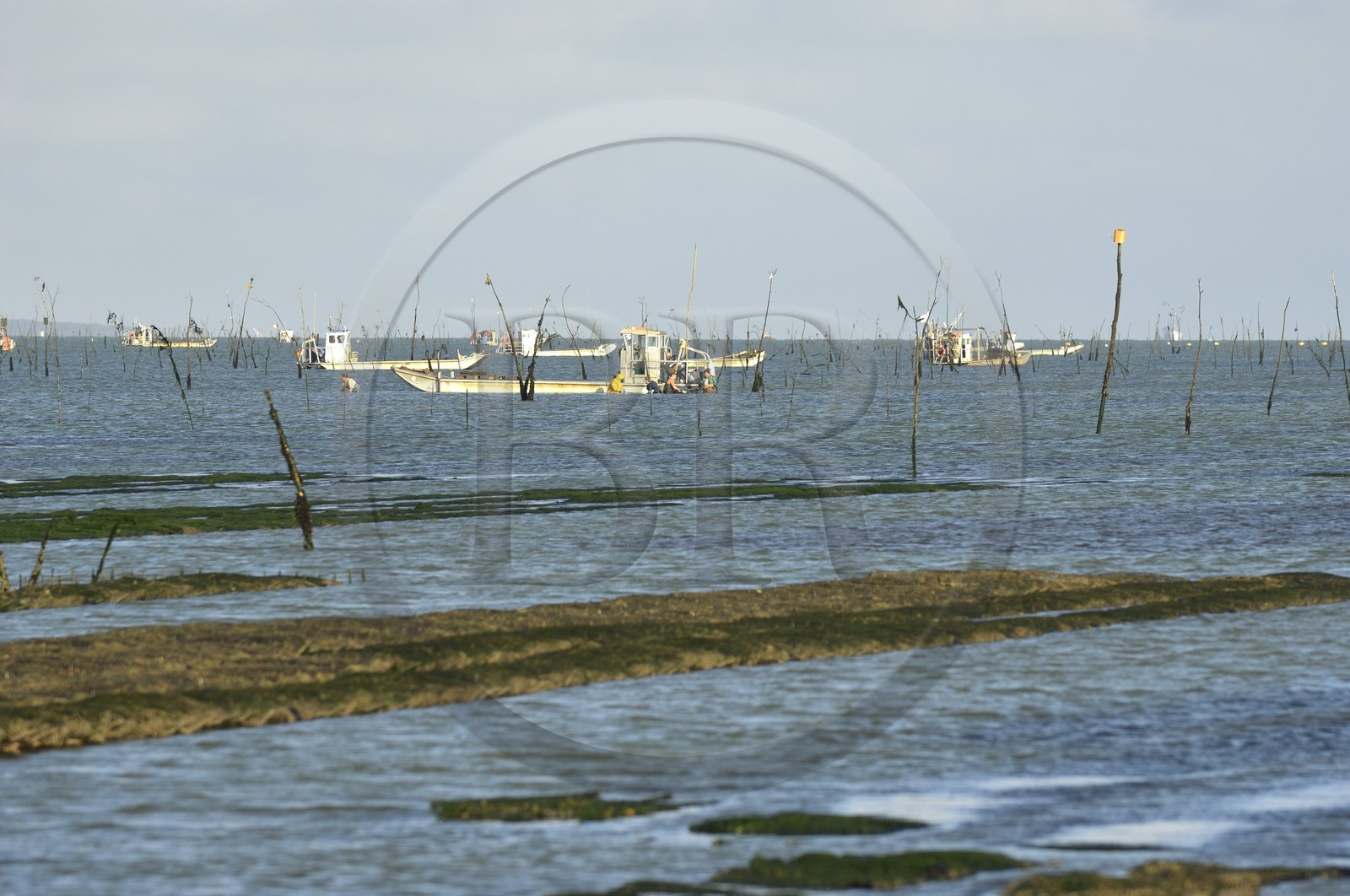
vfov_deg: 4.6
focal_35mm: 300
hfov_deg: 6.9
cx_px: 675
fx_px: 11234
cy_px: 448
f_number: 4.5
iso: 100
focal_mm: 200
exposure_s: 1/400
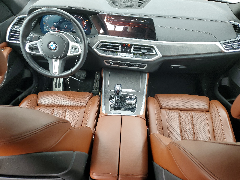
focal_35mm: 26
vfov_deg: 53.1
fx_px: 180
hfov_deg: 67.3
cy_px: 90
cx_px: 120
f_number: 1.5
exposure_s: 1/120
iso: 50
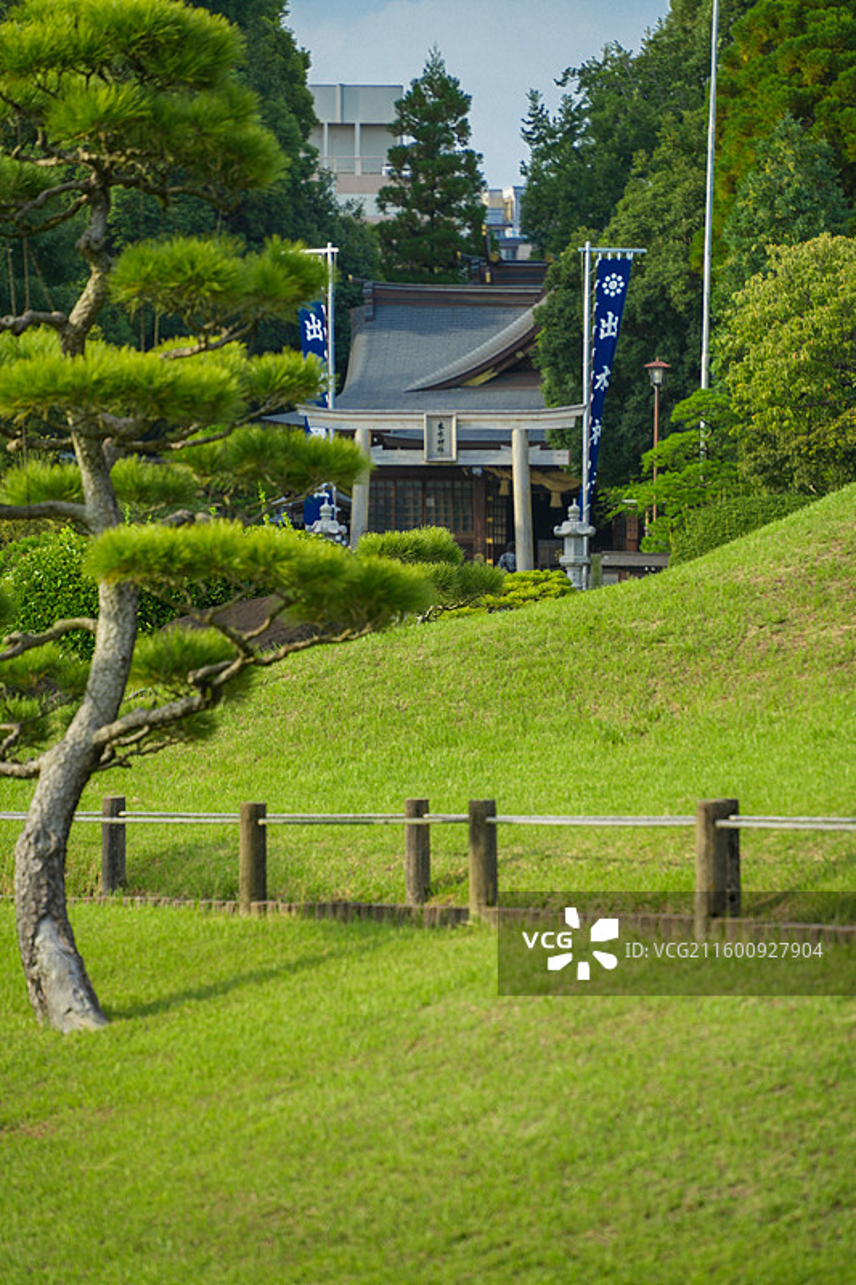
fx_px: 7136
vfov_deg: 10.3
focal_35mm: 200
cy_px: 642
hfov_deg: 6.9
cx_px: 428
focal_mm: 200
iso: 100
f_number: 5.6
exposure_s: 1/125
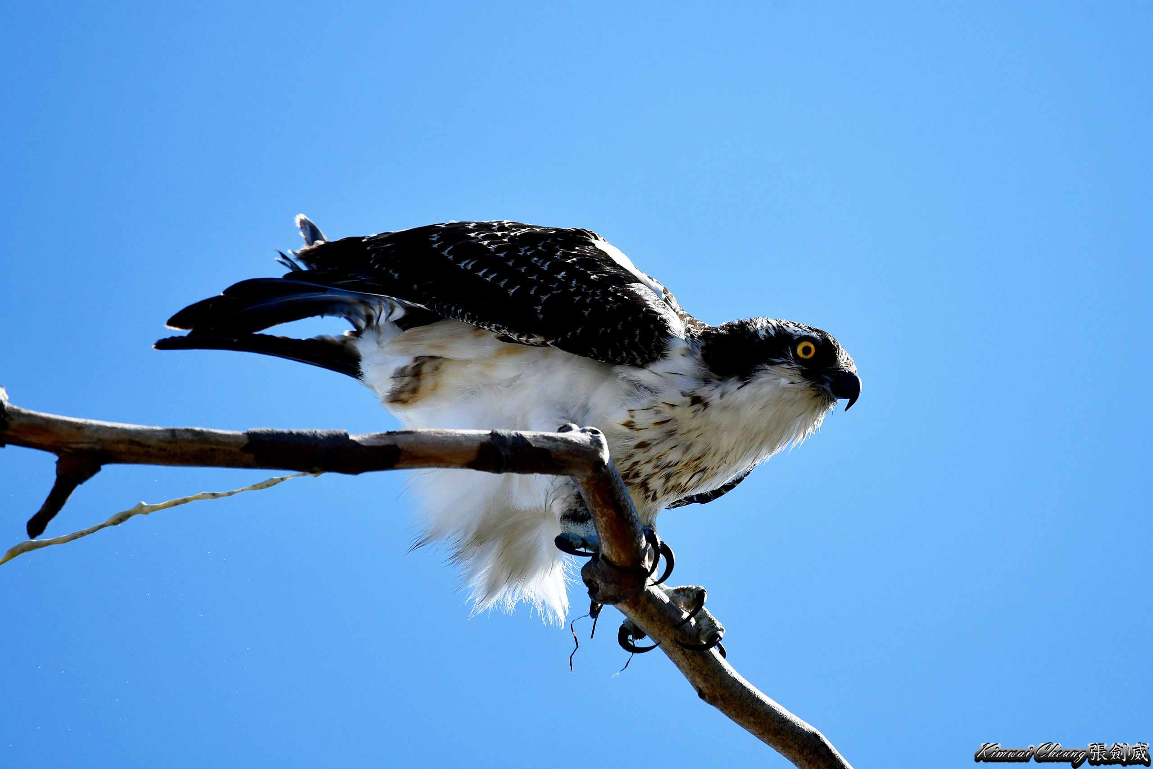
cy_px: 384
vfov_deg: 2.5
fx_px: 17615
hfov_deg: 3.7
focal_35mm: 550
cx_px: 576
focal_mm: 550
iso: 400
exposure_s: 1/2500
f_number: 6.3
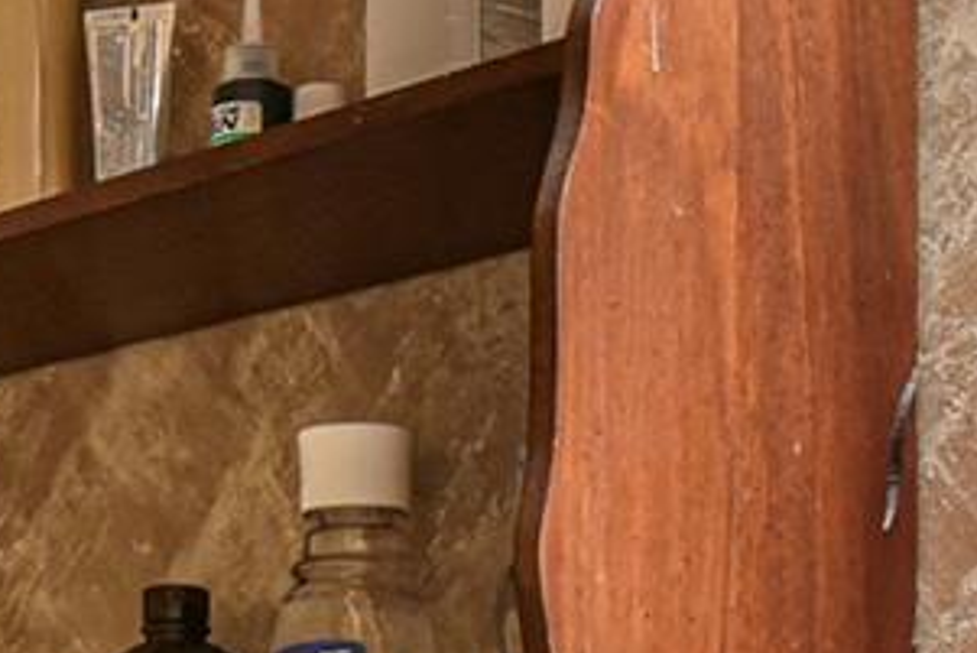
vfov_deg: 11.8
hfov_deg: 18.6
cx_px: 263
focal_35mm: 109
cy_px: 1095
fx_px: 2959
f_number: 4
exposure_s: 1/60
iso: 1600
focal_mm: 16
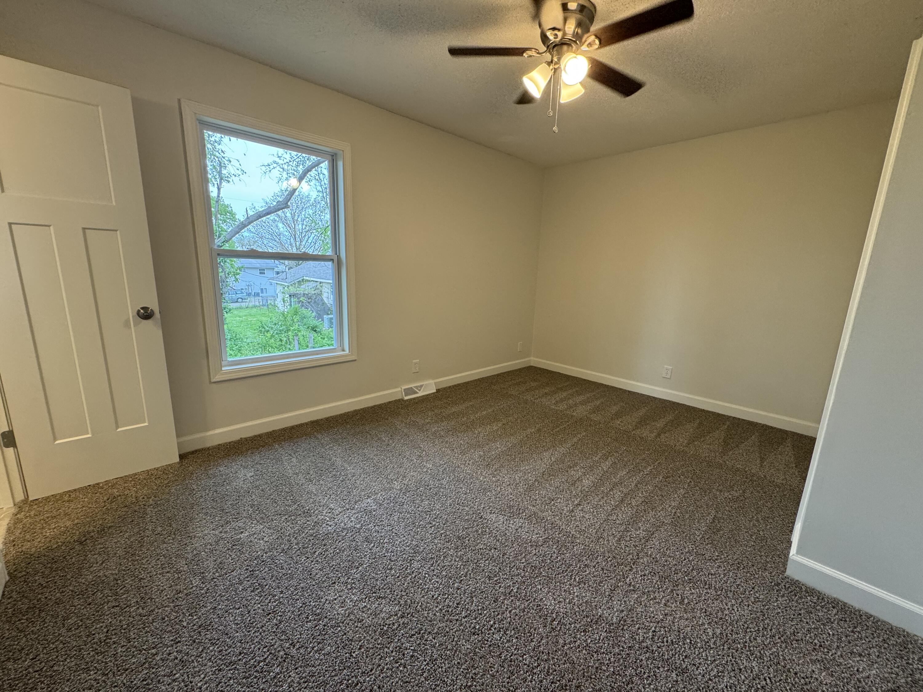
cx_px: 462
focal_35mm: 14
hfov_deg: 102.1
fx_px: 373
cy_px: 346
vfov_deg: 85.7
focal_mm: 2.22
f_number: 2.2
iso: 200
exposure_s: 1/120
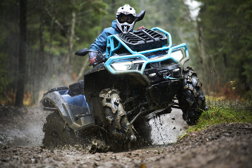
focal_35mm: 150
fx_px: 1050
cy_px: 84
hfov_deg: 13.7
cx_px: 126
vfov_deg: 9.1
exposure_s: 1/500
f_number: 2.8
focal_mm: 150
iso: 2000
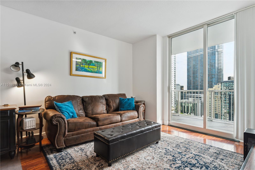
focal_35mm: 17
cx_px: 128
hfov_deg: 93.3
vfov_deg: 70.4
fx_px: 120
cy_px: 85
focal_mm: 17
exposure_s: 1/30
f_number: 9
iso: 160
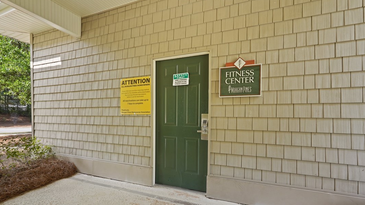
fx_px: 165
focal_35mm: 17
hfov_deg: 95.9
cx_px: 181
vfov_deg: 63.6
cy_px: 118
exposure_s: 1/5
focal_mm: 16
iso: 320
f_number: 9
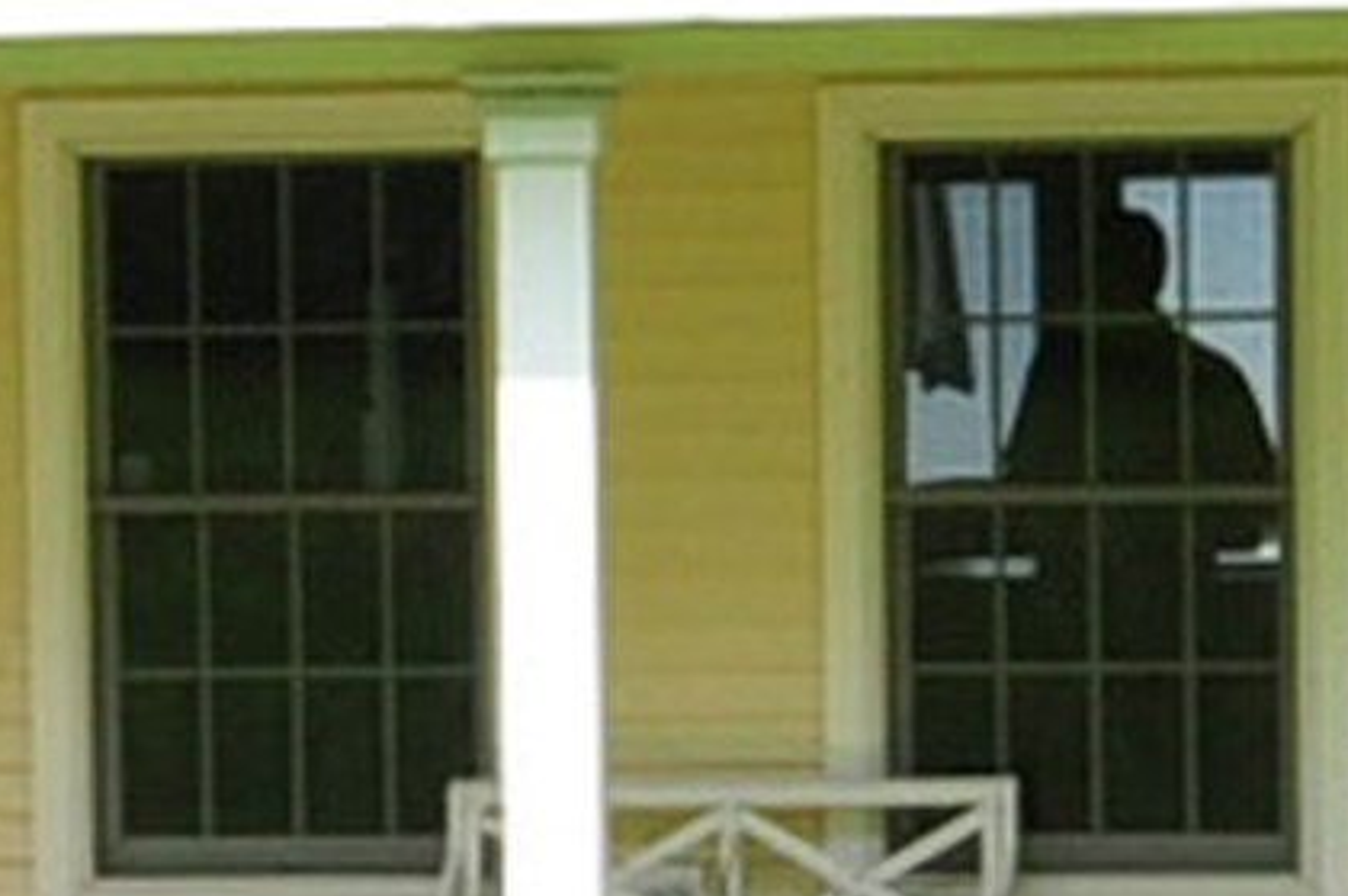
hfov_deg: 9.9
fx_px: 7742
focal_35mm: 207
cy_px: -56
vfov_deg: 6.6
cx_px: -39
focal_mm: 20
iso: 320
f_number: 9
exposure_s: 1/320
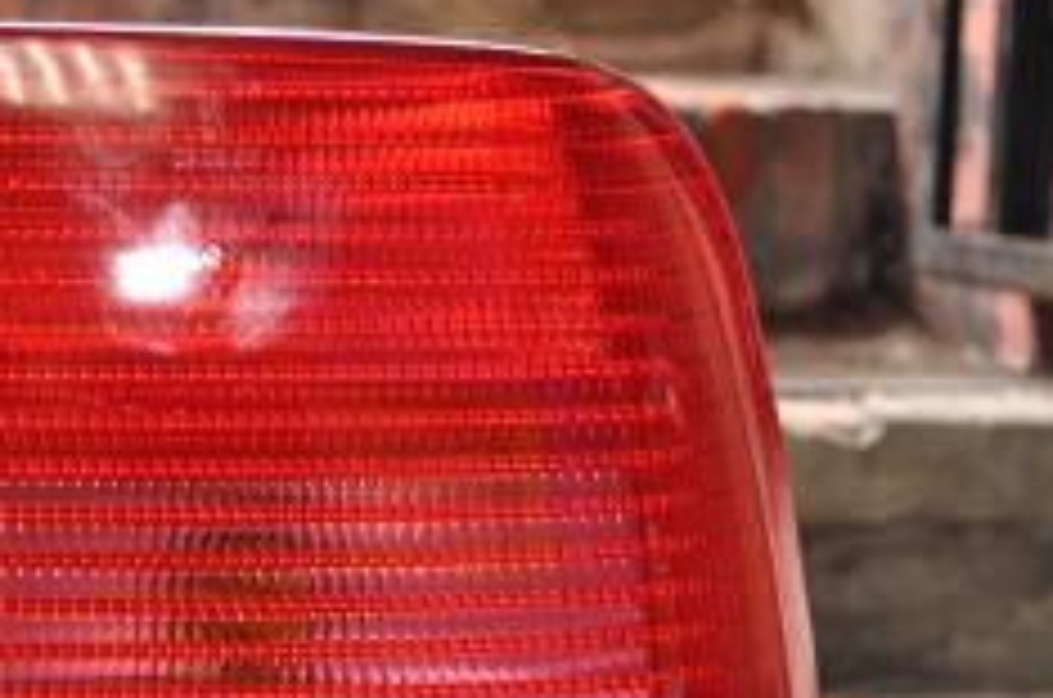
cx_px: 284
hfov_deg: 26.1
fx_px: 2248
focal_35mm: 77
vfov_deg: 17.4
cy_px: 621
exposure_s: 1/60
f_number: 4
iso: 560
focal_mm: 24
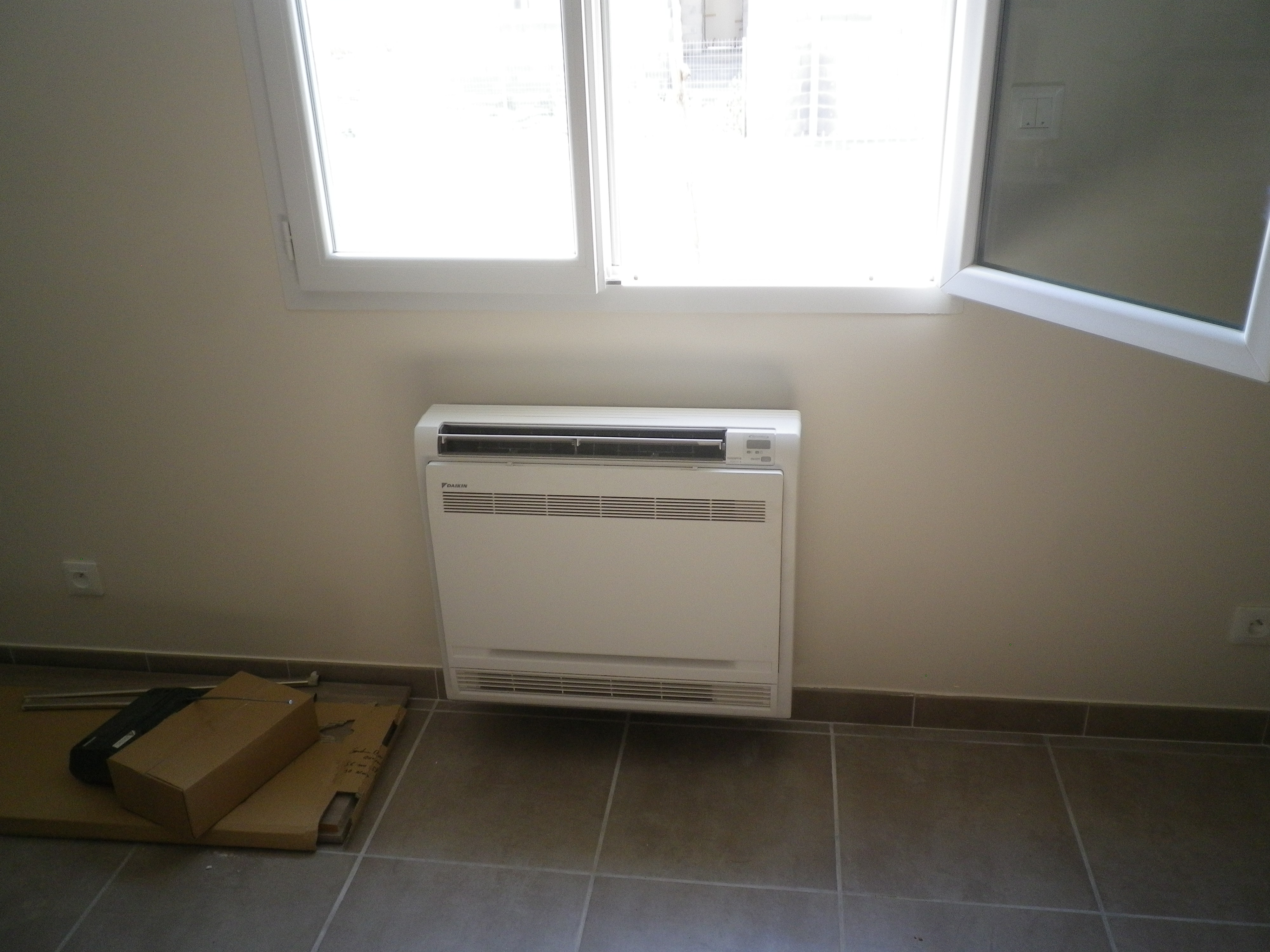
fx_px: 1027
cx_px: 635
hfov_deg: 63.4
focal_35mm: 28
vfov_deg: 49.7
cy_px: 476
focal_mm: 5.05
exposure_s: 1/100
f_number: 3.5
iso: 160
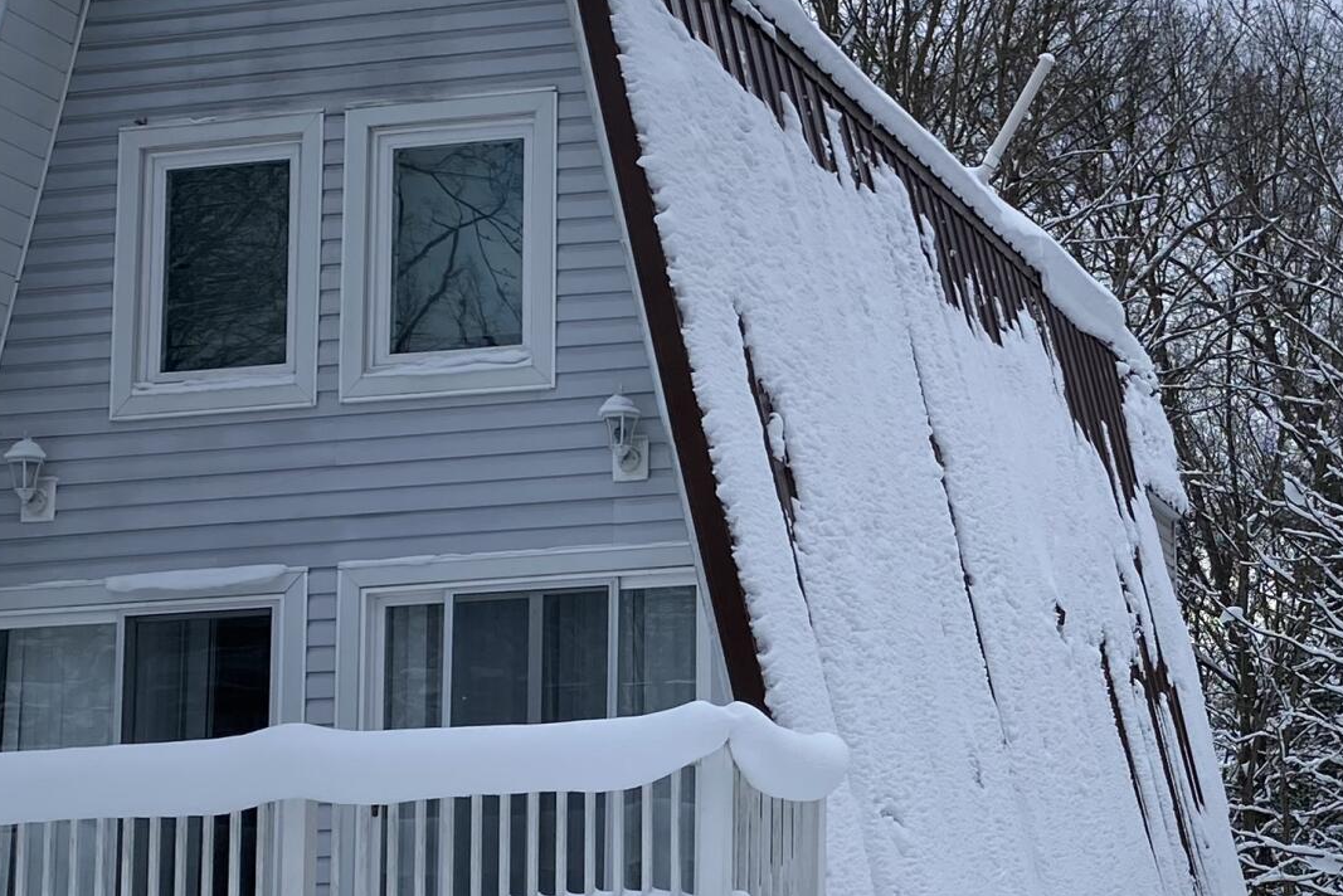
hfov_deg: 25.7
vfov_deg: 17.9
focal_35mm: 76
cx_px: 1251
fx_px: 2836
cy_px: 643
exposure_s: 1/2028
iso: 32
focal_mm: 4.25
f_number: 1.8
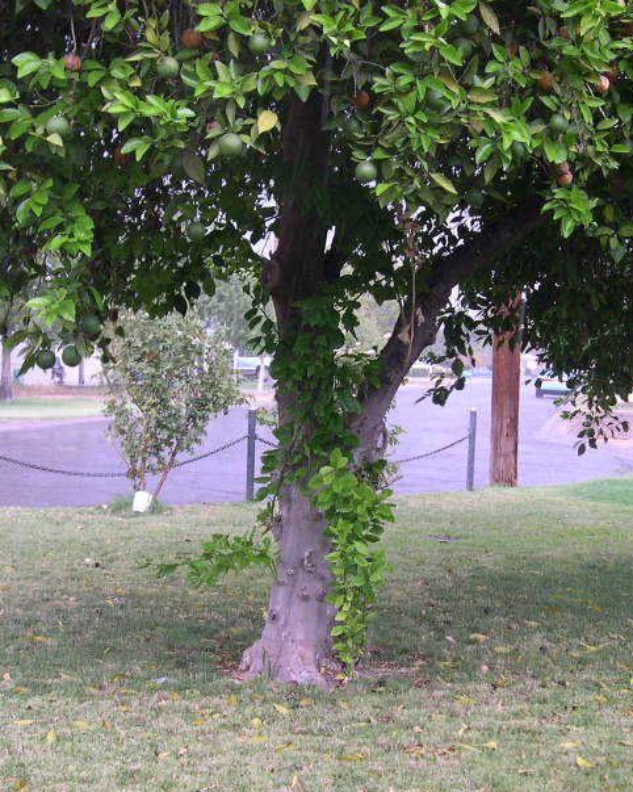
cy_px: 439
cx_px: 336
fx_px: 1476
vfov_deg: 30.0
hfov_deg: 24.2
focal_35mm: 63
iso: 100
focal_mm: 8
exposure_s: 1/54.5
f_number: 2.8
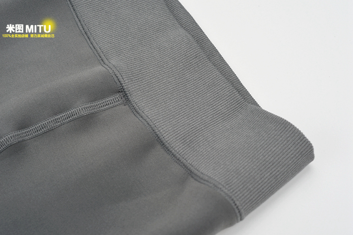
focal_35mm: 50
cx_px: 176
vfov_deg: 27.0
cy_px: 118
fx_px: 490
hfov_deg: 39.6
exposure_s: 1/125
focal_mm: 50
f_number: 9
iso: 100
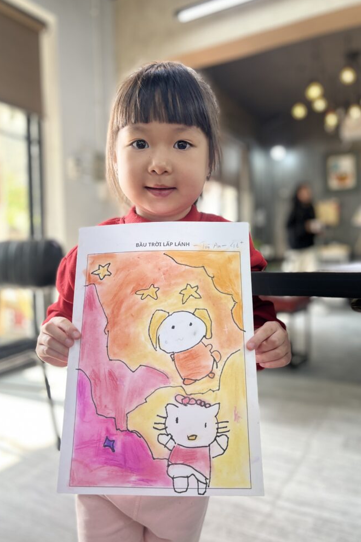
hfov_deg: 46.4
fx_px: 421
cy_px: 273
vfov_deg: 65.5
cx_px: 177
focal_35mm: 28
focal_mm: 5.1
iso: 50
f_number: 1.6
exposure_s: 1/100
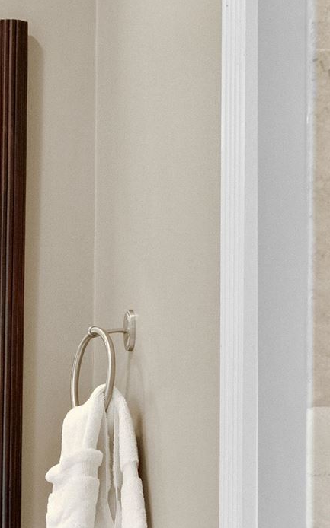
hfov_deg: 7.7
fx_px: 2276
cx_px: -443
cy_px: 620
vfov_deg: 12.9
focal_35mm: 158
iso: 320
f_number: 8
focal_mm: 35
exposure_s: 1
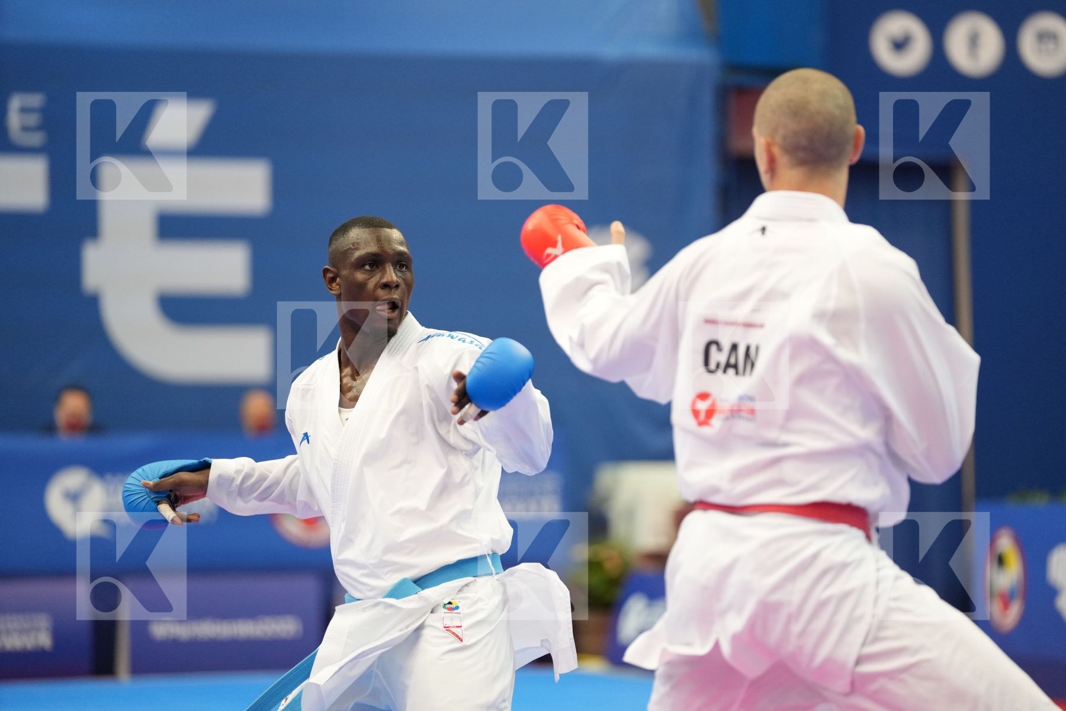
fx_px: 4797
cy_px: 356
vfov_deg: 8.5
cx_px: 533
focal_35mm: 162
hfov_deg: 12.7
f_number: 2.8
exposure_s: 1/1000
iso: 3200
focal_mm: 162
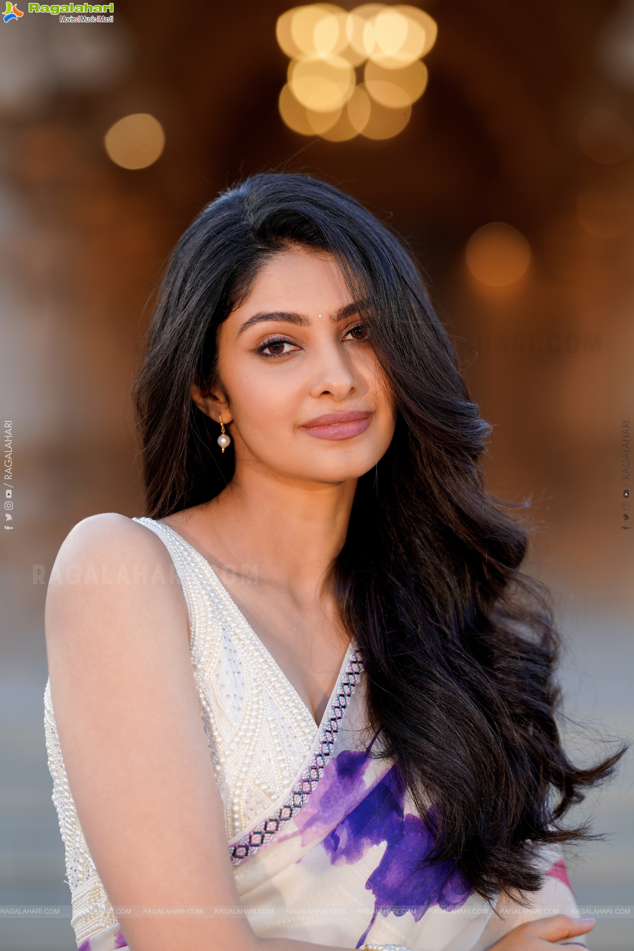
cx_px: 317
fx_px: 3566
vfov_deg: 15.2
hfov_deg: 10.2
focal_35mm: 135
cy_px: 476
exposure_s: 1/160
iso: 125
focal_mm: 135
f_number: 2.5
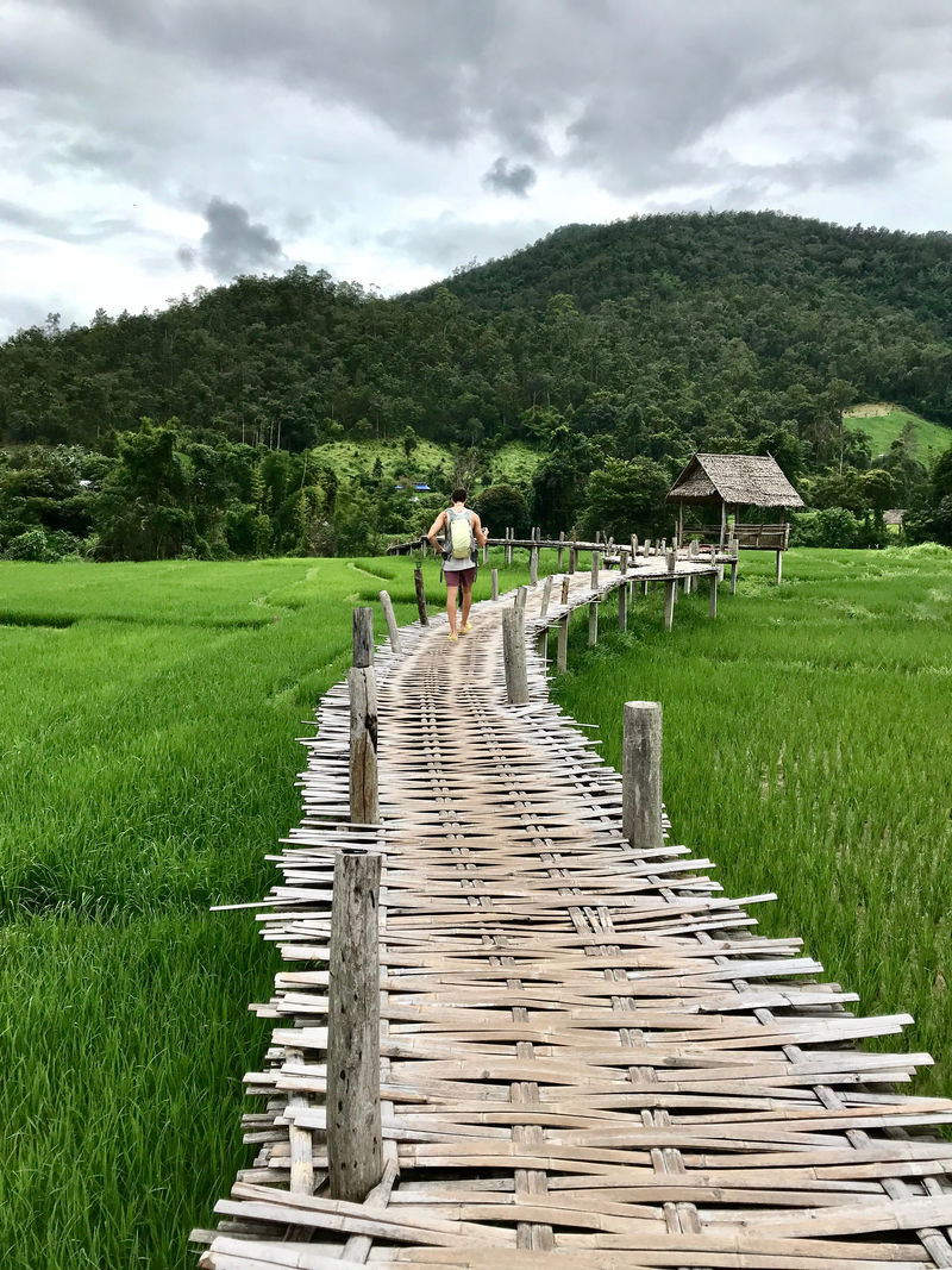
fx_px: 1027
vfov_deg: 63.4
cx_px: 476
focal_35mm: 28
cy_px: 635
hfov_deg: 49.7
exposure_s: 1/3195
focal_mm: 3.99
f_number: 1.8
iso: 20
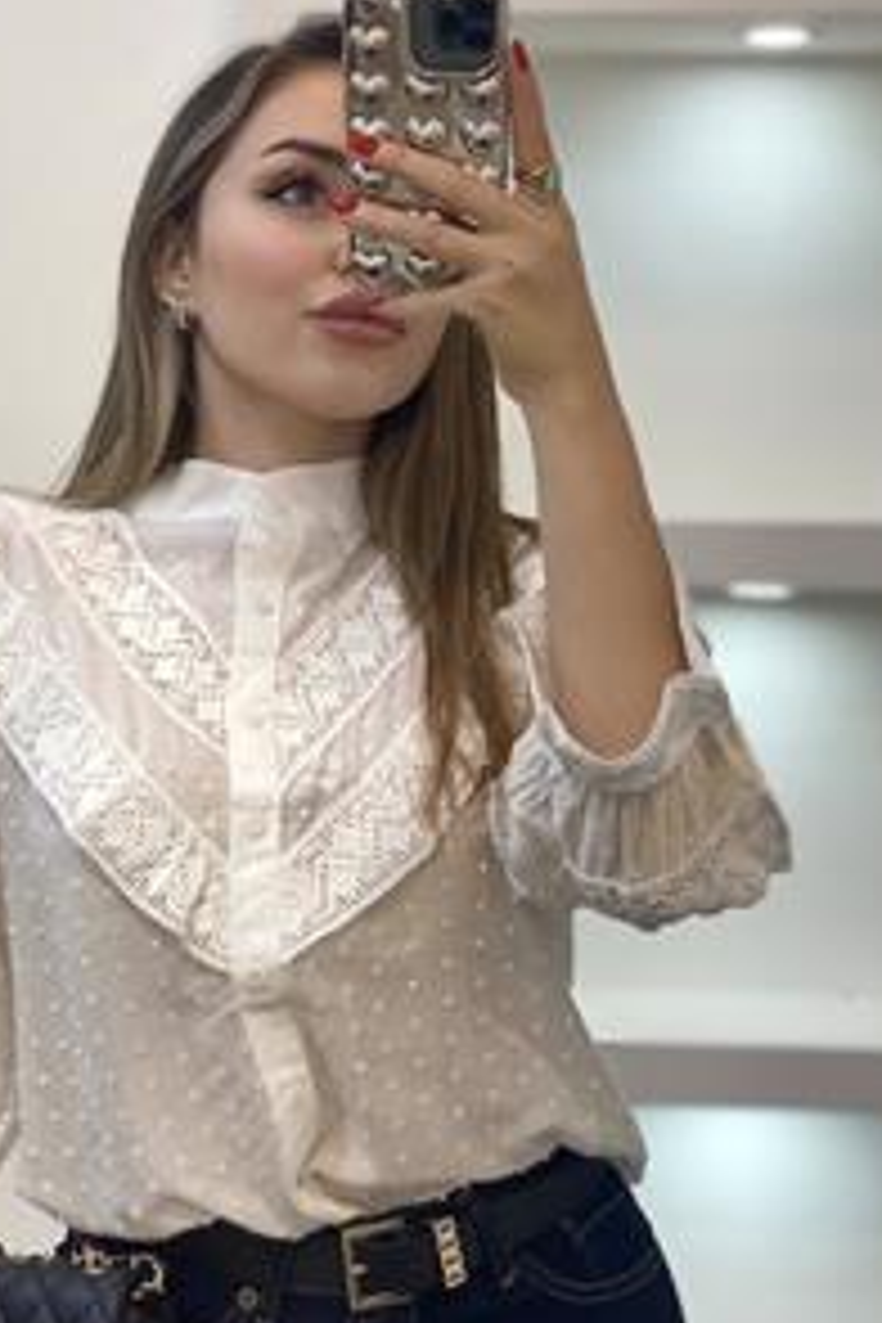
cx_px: 274
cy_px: 686
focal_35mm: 76
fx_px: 2793
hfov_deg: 17.9
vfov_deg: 26.6
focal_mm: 6
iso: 80
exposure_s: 1/100
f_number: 2
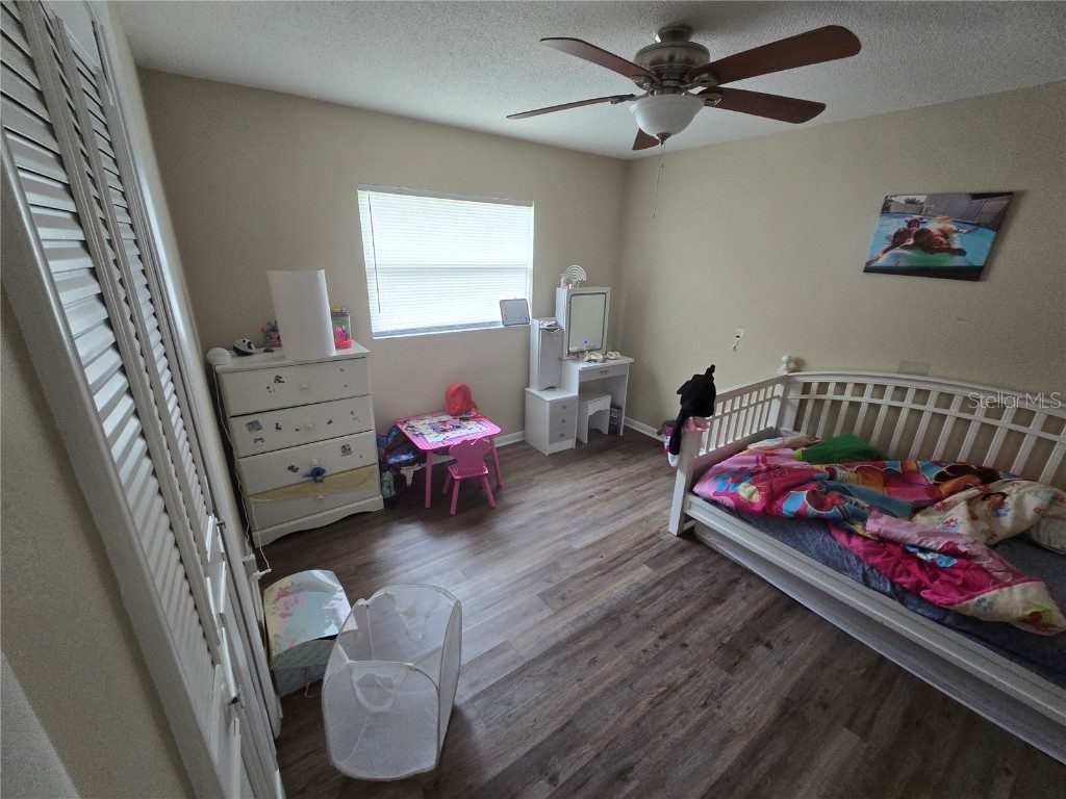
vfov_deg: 89.9
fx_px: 400
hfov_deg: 106.2
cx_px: 533
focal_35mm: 13
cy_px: 400
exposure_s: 1/60
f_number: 2.2
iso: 320
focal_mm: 2.2
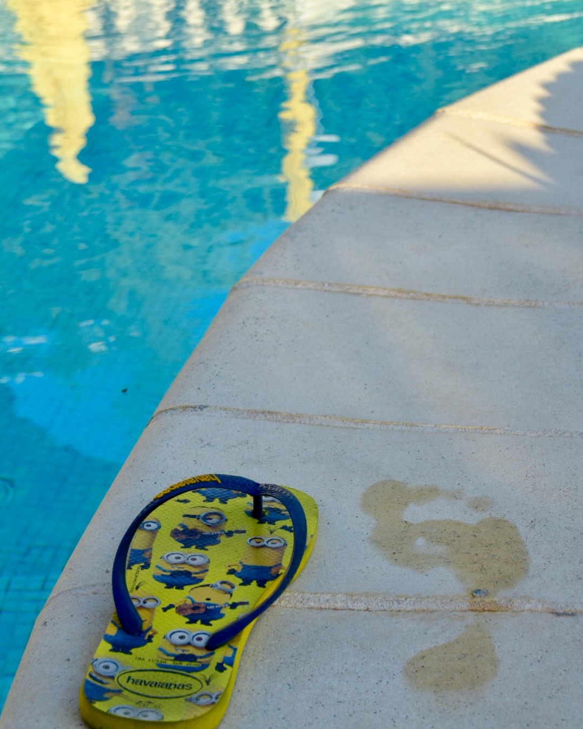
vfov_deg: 22.5
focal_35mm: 85
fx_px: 1833
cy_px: 433
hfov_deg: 18.1
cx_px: 292
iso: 320
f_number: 9
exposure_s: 1/250
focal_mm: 50
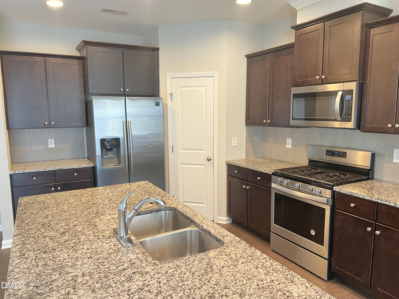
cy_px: 150
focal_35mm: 26
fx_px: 300
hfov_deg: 67.3
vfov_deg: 53.1
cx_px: 200
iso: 500
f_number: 1.5
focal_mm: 5.7
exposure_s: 1/30
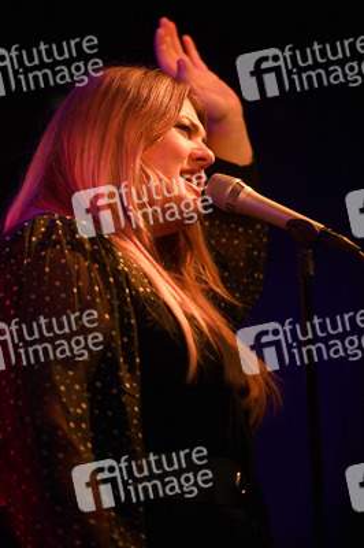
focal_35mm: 200
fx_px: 3038
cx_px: 182
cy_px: 274
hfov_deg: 6.9
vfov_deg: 10.3
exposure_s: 1/250
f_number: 3.2
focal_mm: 200
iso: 2000
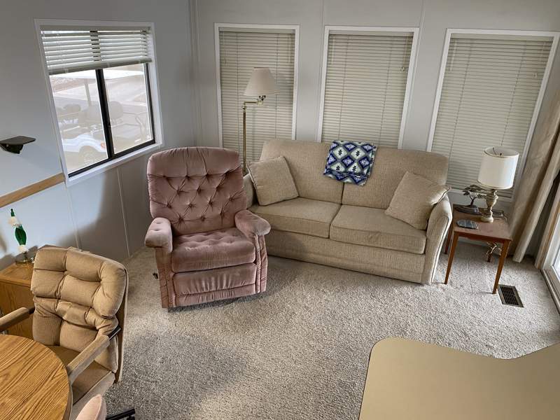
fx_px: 421
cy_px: 210
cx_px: 280
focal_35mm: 26
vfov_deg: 53.1
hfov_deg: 67.3
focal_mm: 4.25
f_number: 1.8
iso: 160
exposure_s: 1/60
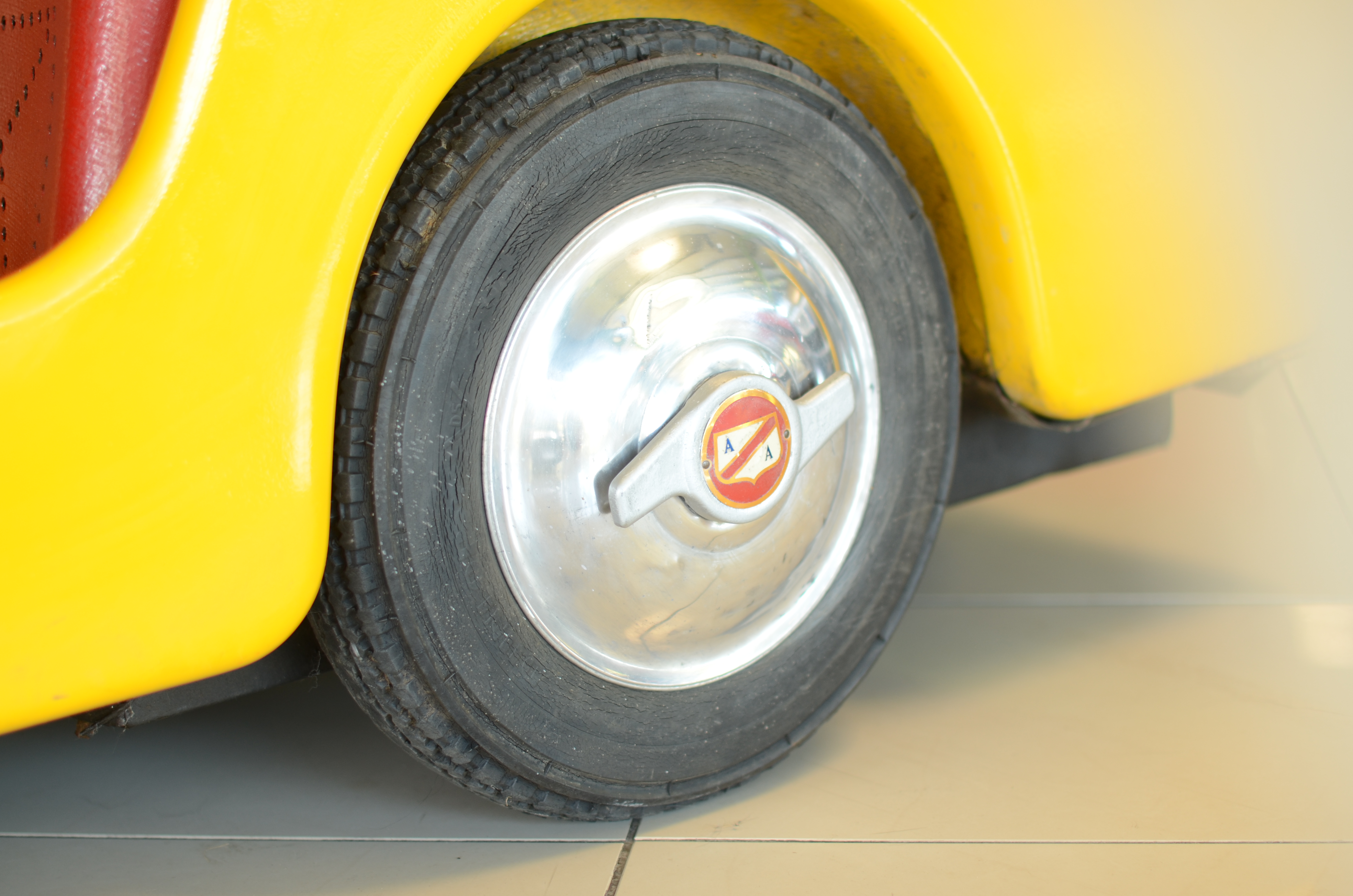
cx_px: 676
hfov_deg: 27.0
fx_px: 2813
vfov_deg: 18.1
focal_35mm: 75
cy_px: 448
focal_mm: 50
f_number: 2
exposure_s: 1/60
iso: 160
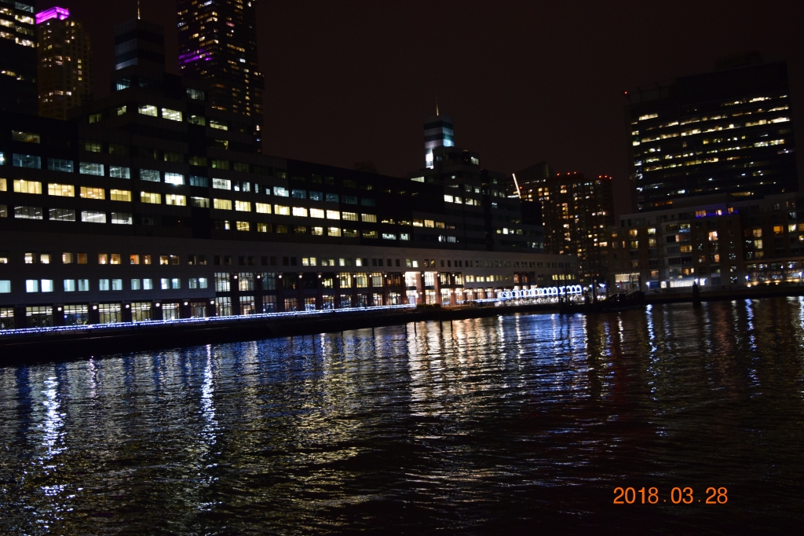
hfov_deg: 53.1
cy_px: 268
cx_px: 402
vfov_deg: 36.8
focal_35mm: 36
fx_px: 804
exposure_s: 1/15
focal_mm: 24
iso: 1600
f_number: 4
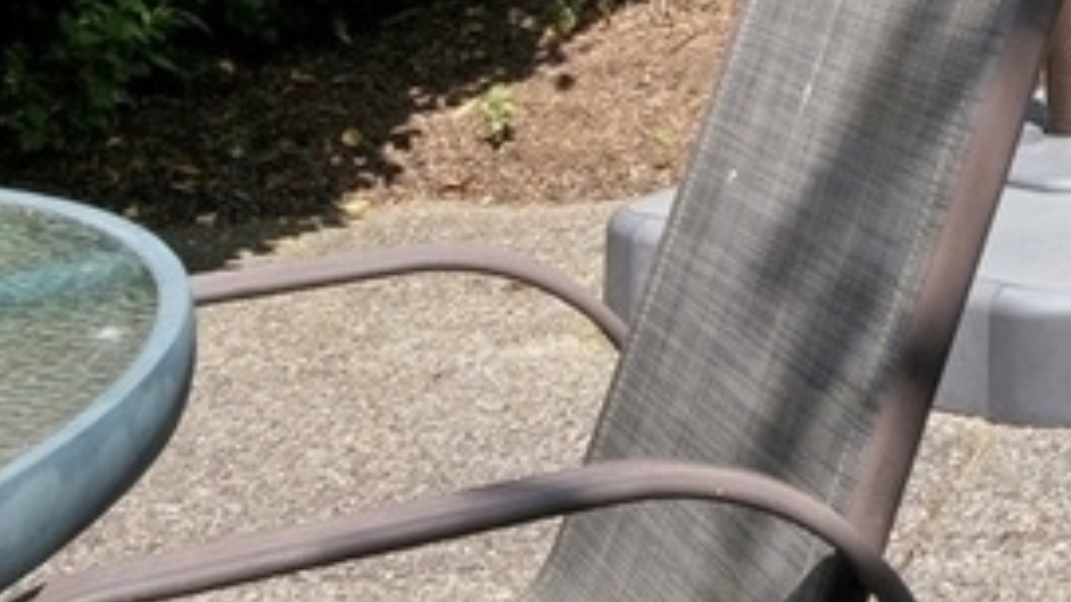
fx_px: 2840
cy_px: -586
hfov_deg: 18.4
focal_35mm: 100
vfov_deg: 11.0
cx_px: 1697
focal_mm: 16
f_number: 9.5
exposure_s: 1/250
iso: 200
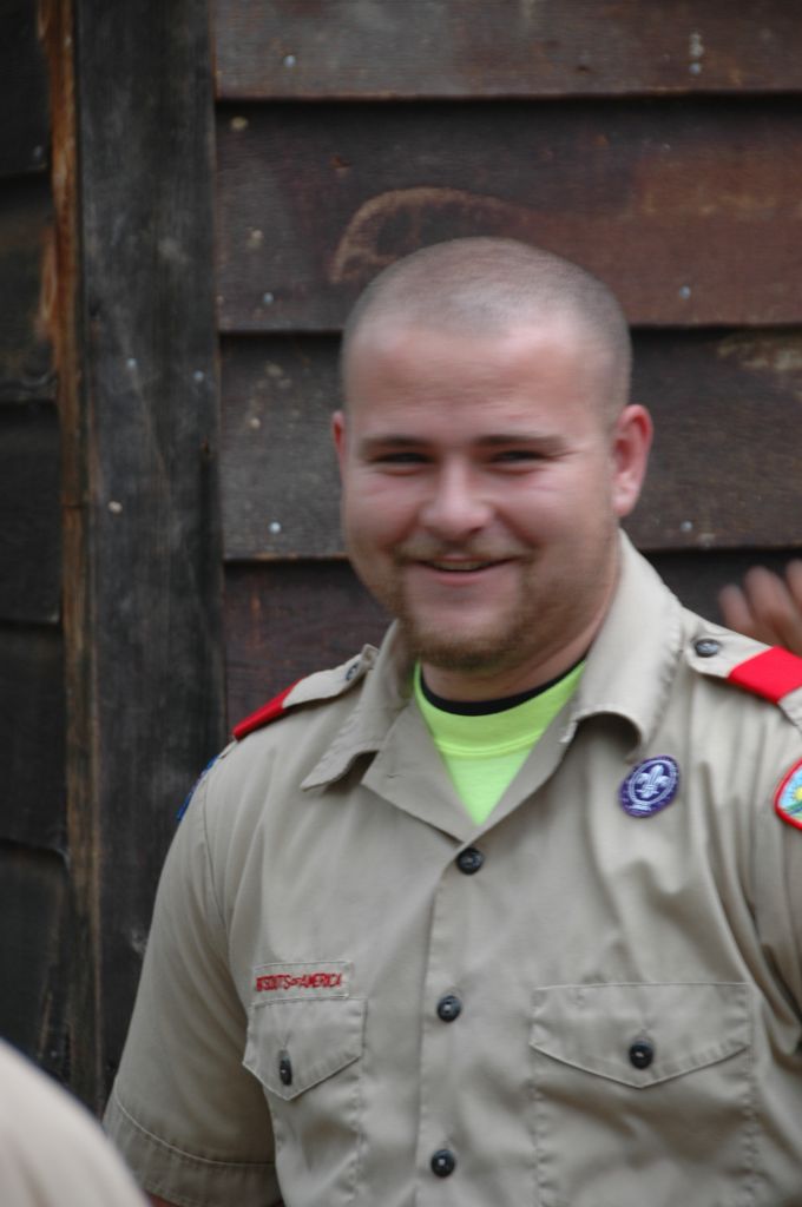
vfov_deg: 8.1
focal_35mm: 255
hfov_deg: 5.4
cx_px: 401
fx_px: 8544
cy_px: 604
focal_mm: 170
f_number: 5.6
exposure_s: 1/50
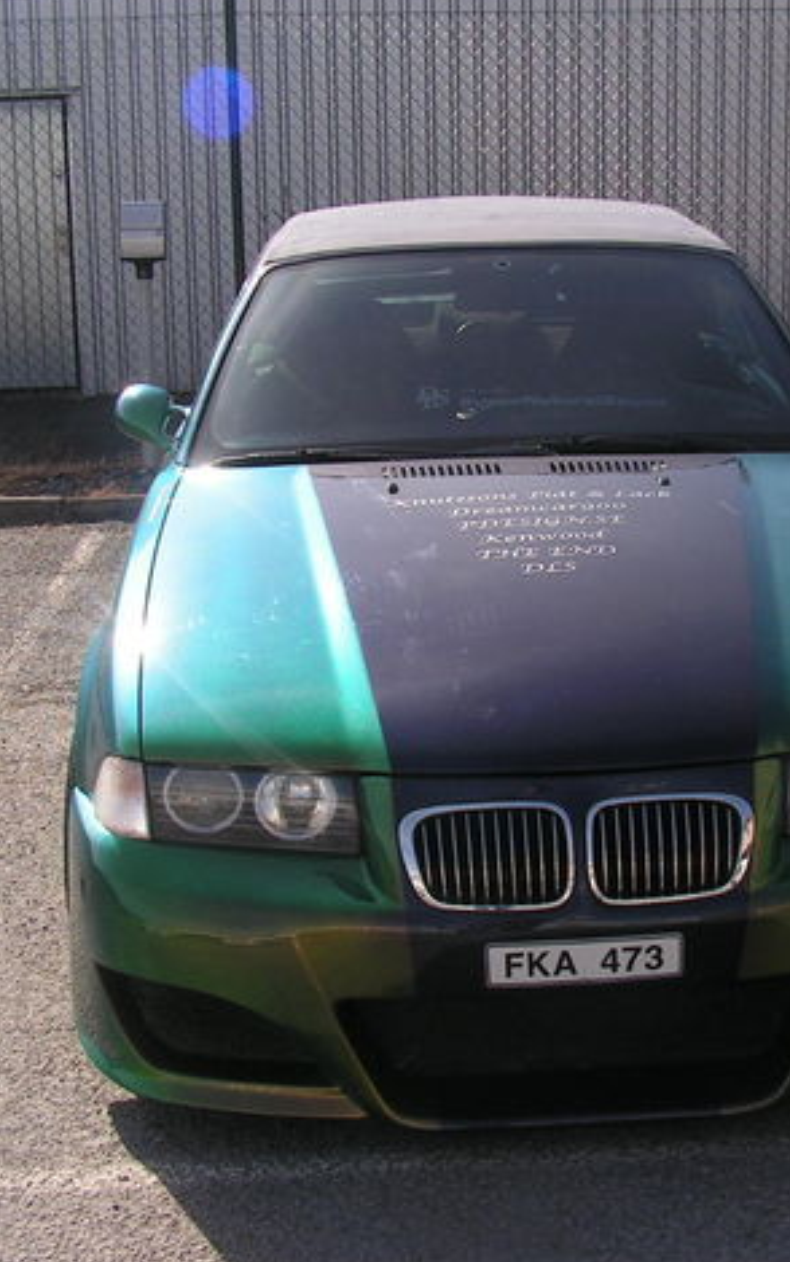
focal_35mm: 52
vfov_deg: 38.9
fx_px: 1790
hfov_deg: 24.7
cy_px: 626
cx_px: 554
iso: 64
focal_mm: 6
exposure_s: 1/400
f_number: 4.8
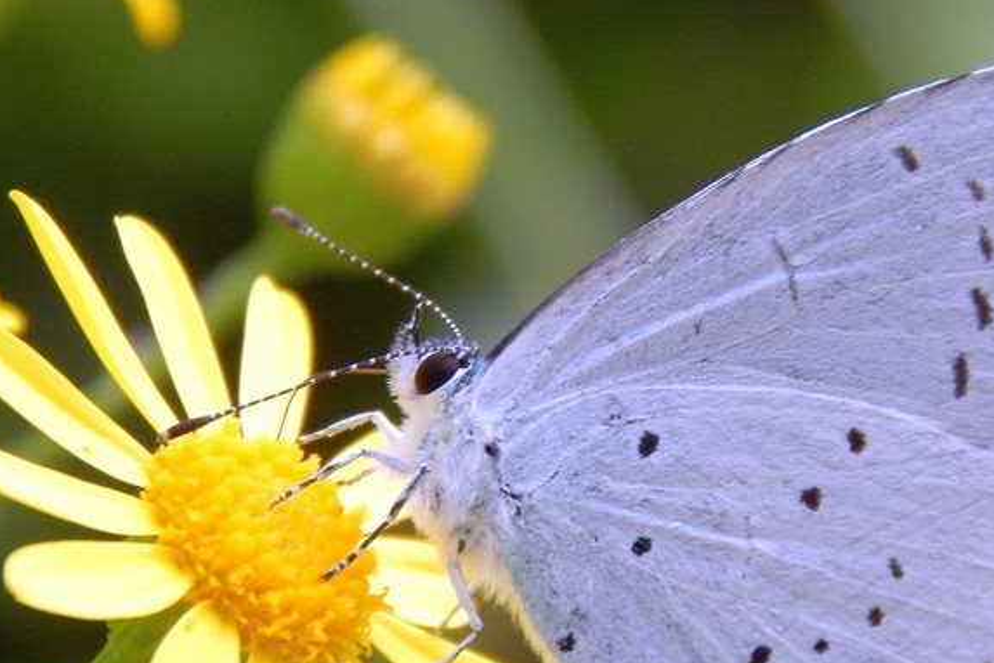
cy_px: 507
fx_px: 7372
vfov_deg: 5.1
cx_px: 623
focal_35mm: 267
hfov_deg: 7.7
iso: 400
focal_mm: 32.8
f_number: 5.3
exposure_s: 1/200
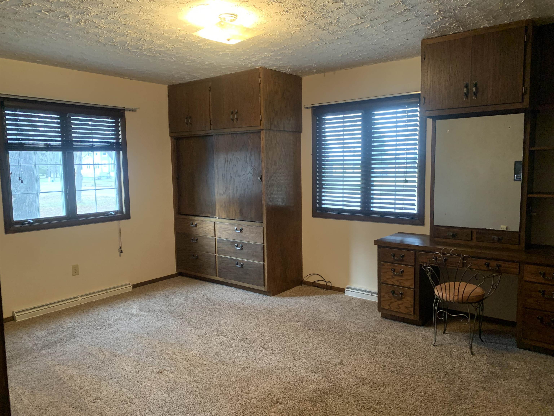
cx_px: 277
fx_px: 416
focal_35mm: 26
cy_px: 208
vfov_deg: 53.1
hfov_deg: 67.3
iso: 320
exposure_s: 1/40
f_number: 1.8
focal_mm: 4.25
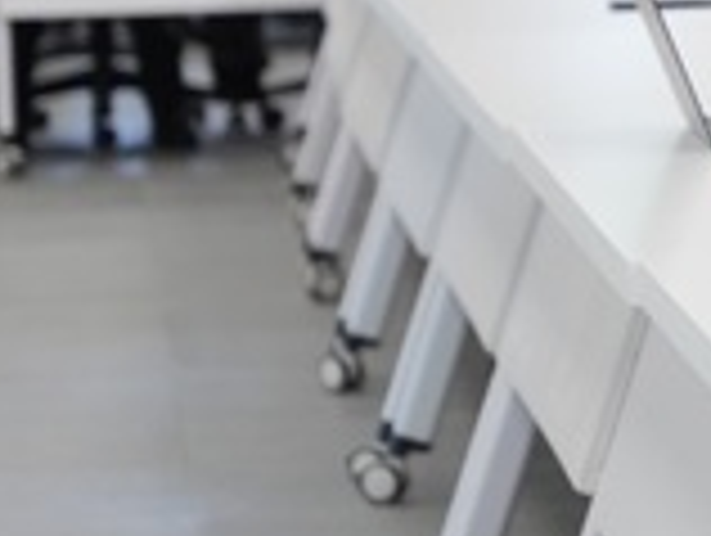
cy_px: -178
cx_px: 1269
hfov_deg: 5.7
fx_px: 6994
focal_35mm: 340
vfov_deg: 4.4
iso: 500
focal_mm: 70
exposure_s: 1/100
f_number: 2.8
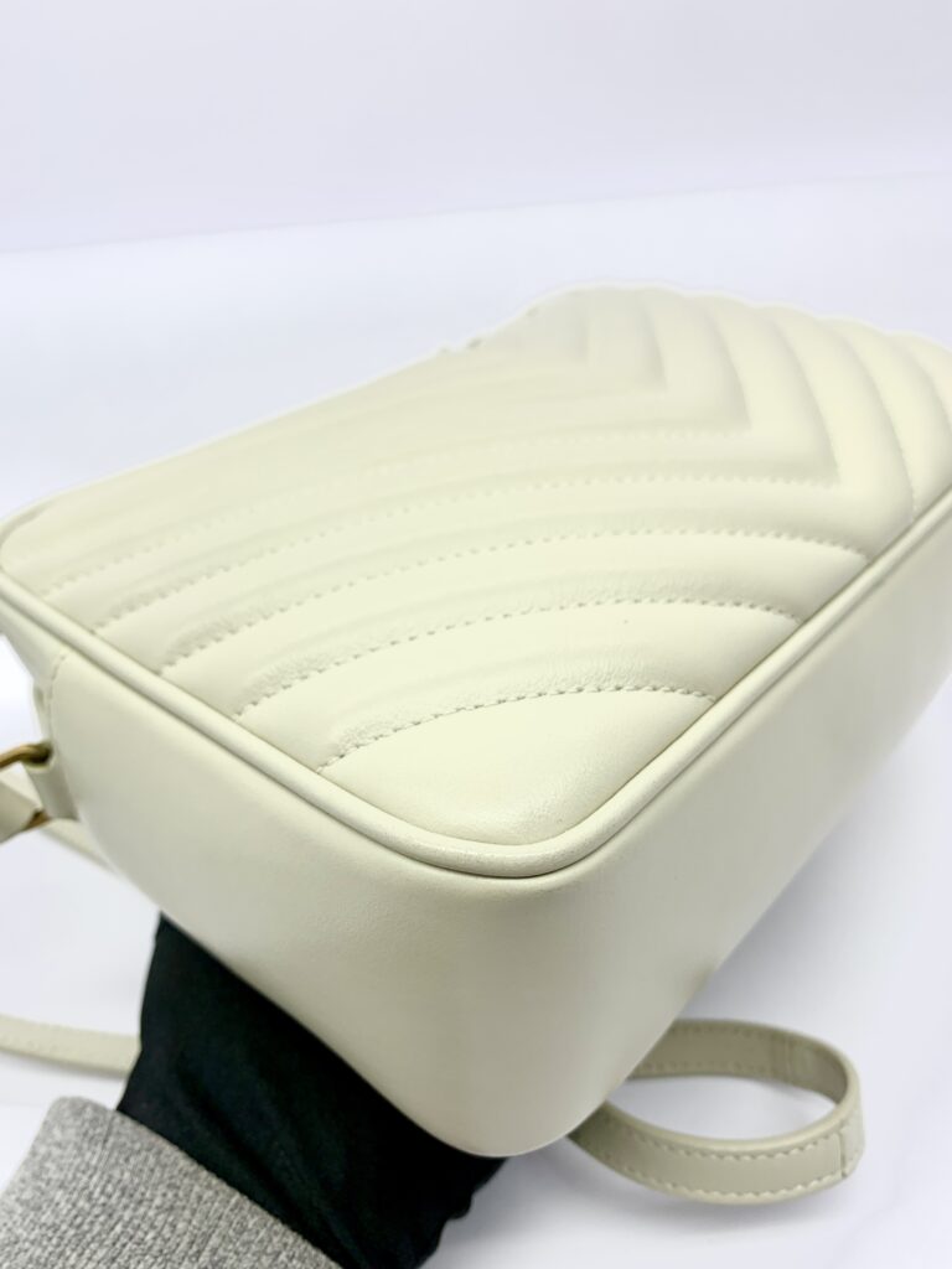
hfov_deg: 53.1
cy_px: 634
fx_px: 953
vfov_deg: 67.3
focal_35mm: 26
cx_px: 476
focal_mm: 4.25
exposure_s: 1/124
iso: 25
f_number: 1.8
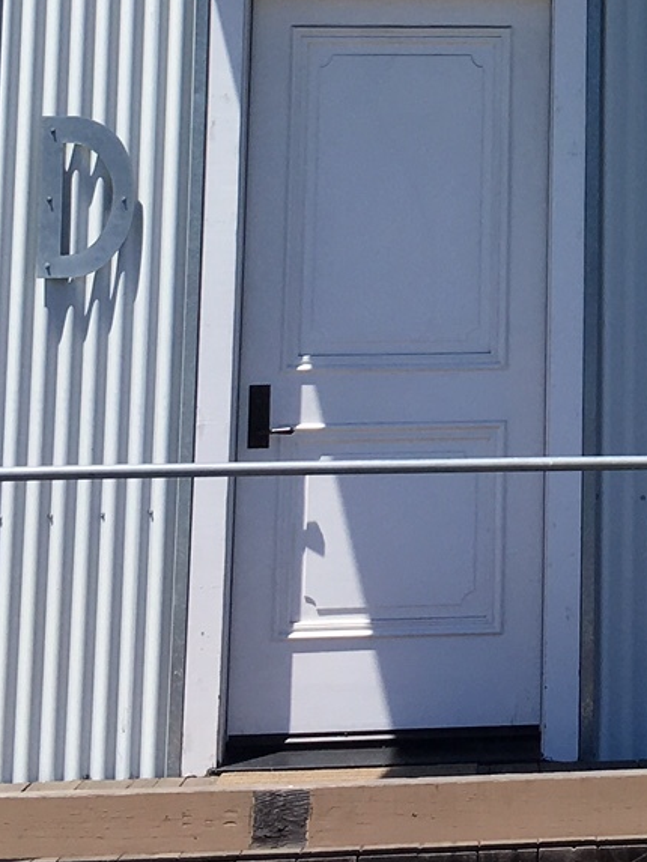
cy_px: -83
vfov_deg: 18.5
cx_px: 861
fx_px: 2541
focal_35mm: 102
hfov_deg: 13.9
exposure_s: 1/1508
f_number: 2.2
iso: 25
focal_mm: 4.15
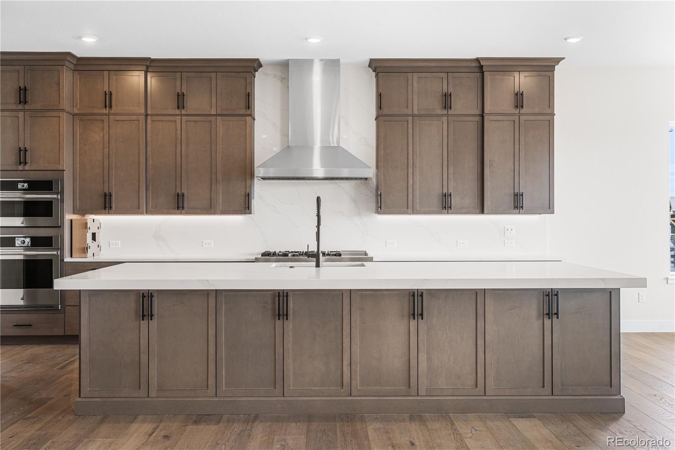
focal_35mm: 35
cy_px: 225
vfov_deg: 37.8
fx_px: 656
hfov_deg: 54.4
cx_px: 338
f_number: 8
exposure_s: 1/8
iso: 160
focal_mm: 35
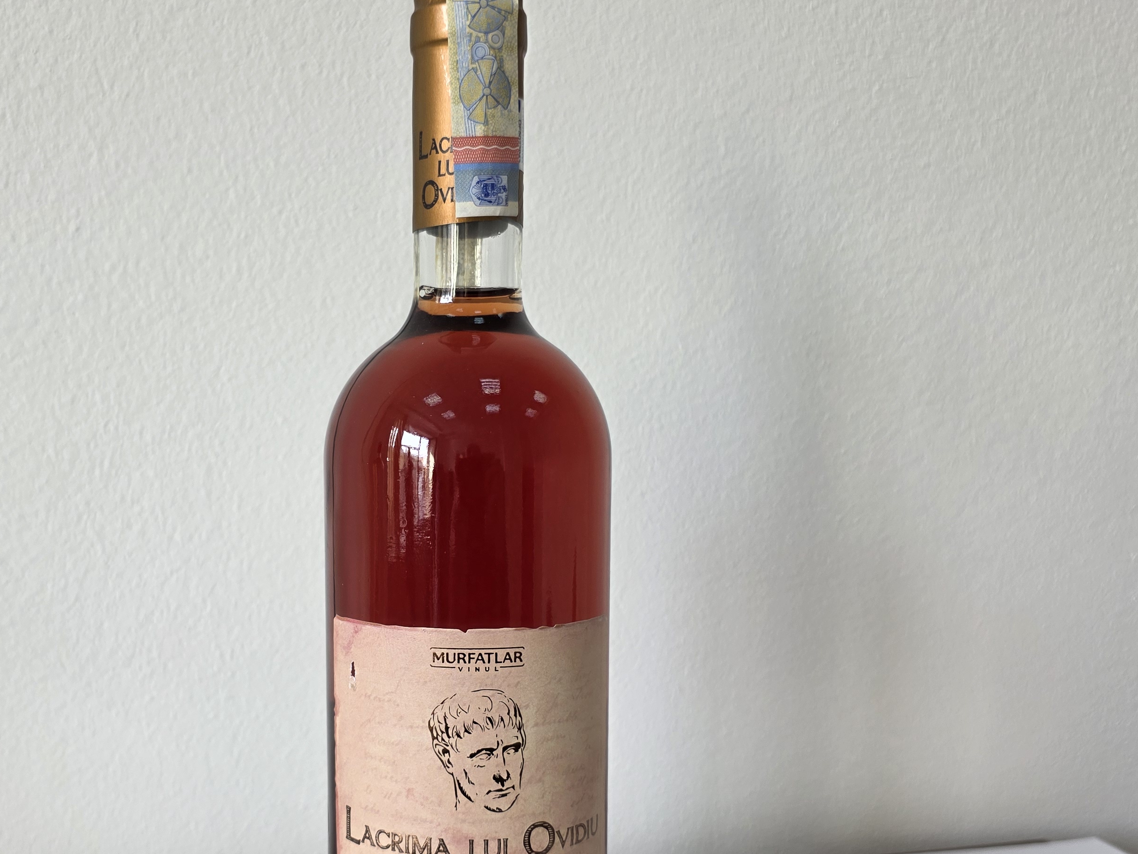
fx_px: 1249
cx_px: 416
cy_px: 567
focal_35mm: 38
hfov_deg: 48.4
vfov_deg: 37.3
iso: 40
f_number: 1.7
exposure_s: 1/100
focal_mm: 6.3
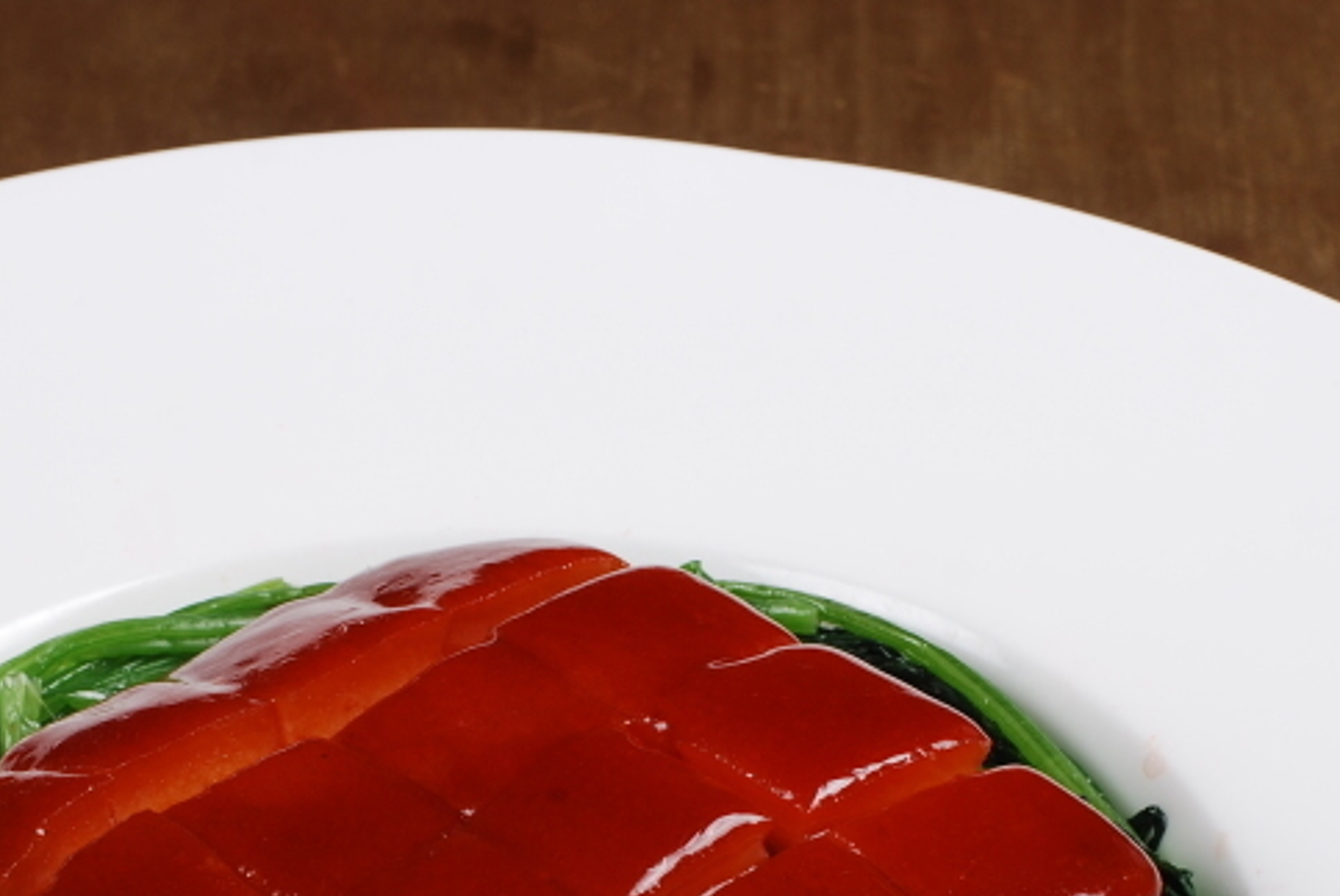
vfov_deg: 8.6
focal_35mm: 159
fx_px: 5924
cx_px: 510
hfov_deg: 12.9
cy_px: 945
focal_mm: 50
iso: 100
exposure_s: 1/160
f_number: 10
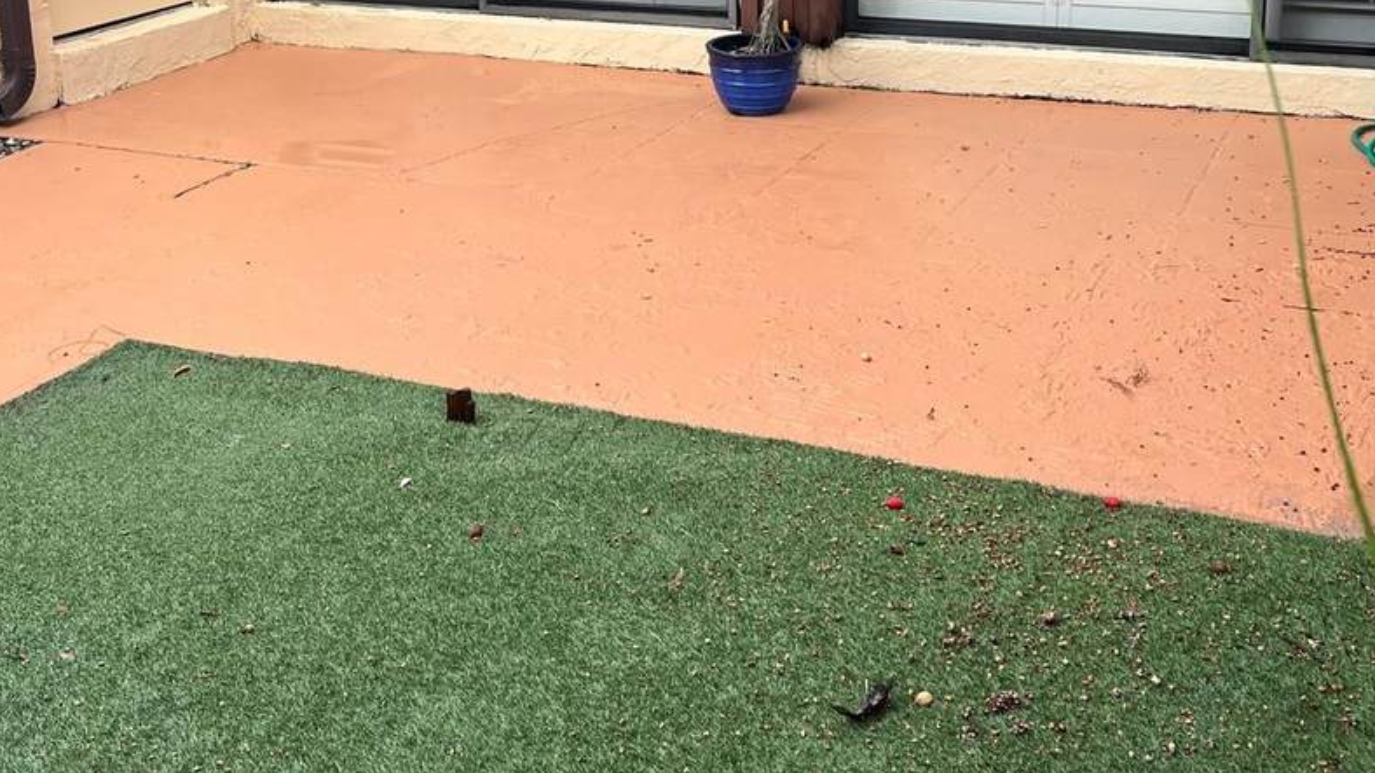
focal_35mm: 46
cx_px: 635
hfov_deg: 44.6
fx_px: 1677
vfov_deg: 25.2
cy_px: 79
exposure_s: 1/421
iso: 50
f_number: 1.5
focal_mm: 5.7
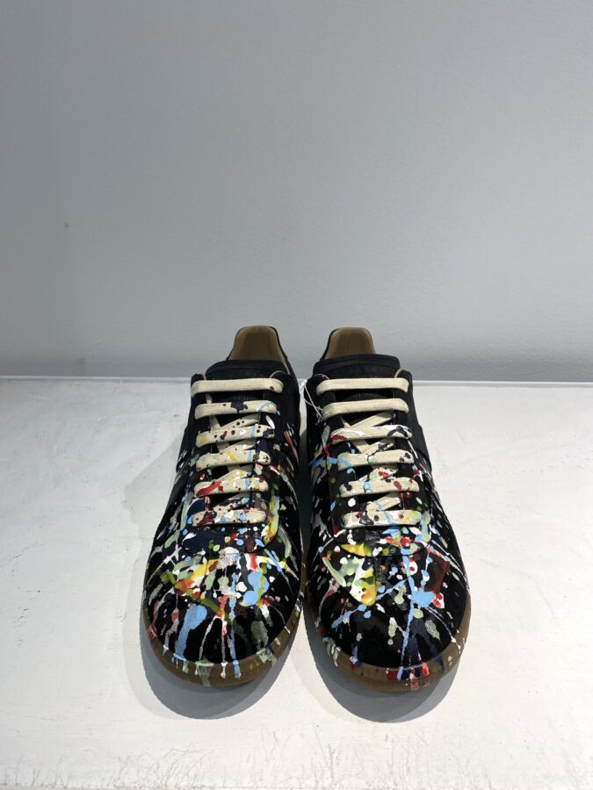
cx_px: 296
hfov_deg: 53.1
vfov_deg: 67.3
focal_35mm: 26
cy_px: 395
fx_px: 594
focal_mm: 4.25
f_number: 1.8
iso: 100
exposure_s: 1/120
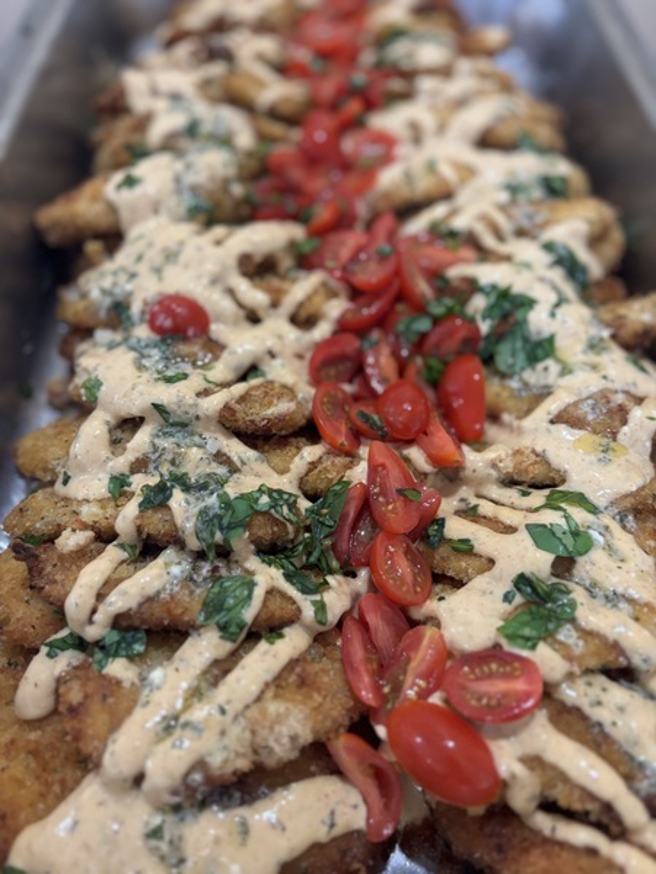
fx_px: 657
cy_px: 437
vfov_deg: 67.3
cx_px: 328
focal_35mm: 26
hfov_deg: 53.1
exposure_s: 1/60
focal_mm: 5.96
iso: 320
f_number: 1.6
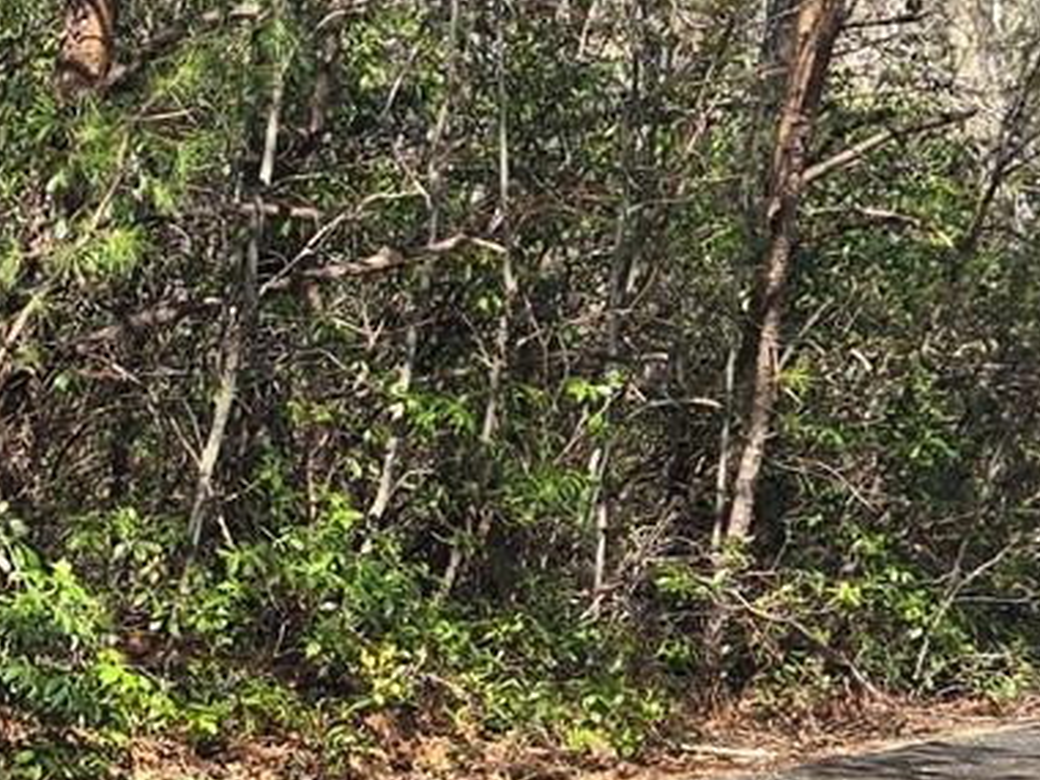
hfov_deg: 14.7
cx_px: -558
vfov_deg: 11.8
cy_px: 807
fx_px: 3725
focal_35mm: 124
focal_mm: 5.4
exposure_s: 1/769
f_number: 1.8
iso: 25
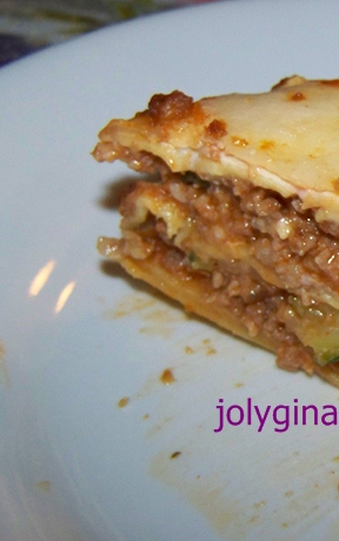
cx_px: 441
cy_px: 278
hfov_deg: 17.5
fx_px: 1033
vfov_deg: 29.4
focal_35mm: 70
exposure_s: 1/30
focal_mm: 6.3
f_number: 2.8
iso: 200
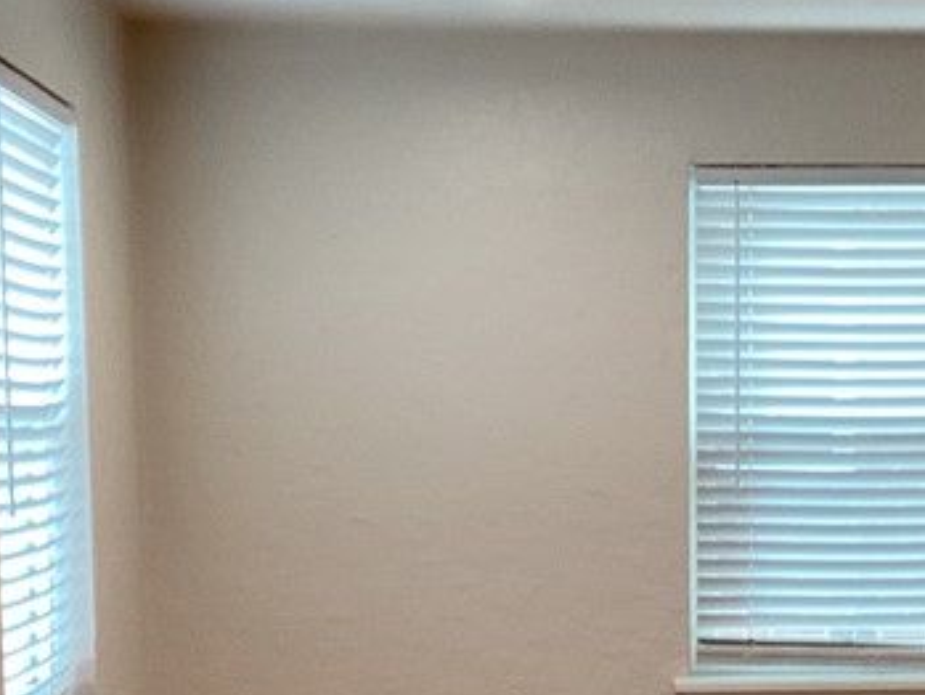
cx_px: 697
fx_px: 2433
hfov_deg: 21.3
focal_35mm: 91
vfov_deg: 16.0
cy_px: 674
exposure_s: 1/60
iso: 64
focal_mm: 3.3
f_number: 2.4
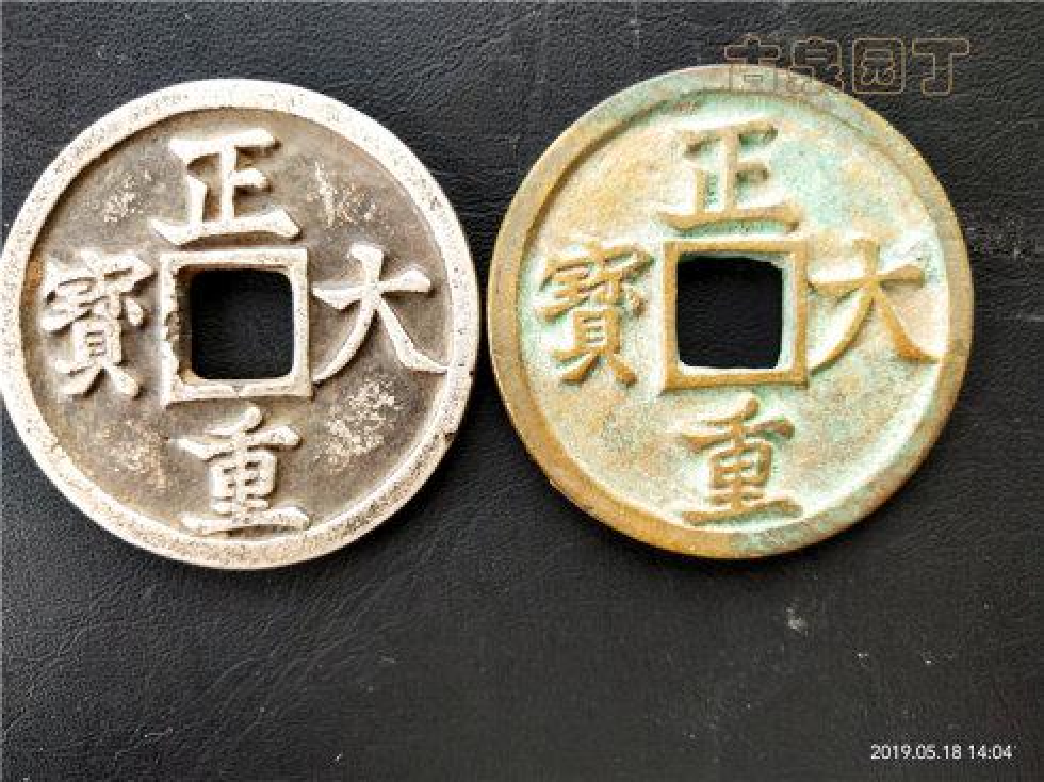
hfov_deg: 60.0
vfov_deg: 46.8
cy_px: 391
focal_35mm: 30
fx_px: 904
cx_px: 522
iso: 52
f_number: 1.8
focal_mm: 3.95
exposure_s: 1/60
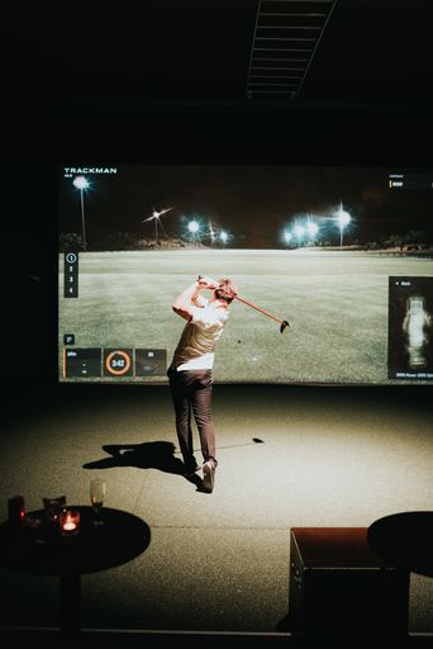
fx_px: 631
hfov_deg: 37.9
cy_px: 324
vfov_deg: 54.4
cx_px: 216
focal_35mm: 35
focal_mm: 35
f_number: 1.7
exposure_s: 1/100
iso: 1000
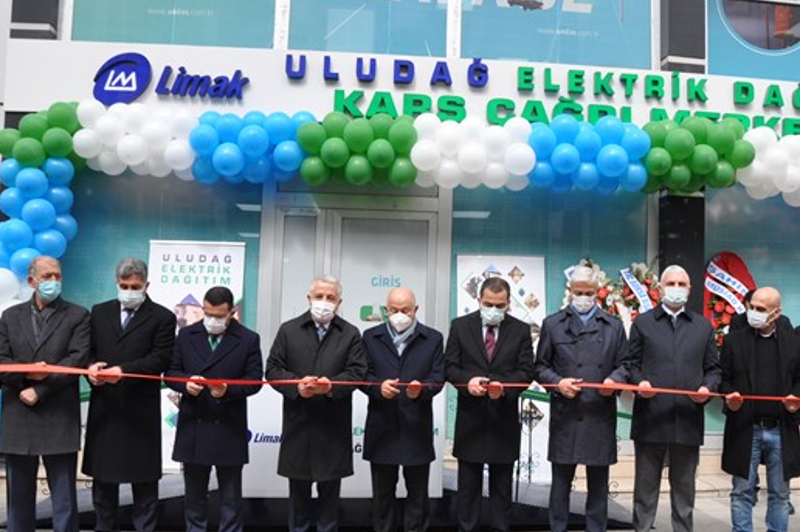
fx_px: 755
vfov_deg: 38.7
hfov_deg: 55.7
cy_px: 304
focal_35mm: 34
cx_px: 448
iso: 200
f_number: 8
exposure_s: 1/250
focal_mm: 18
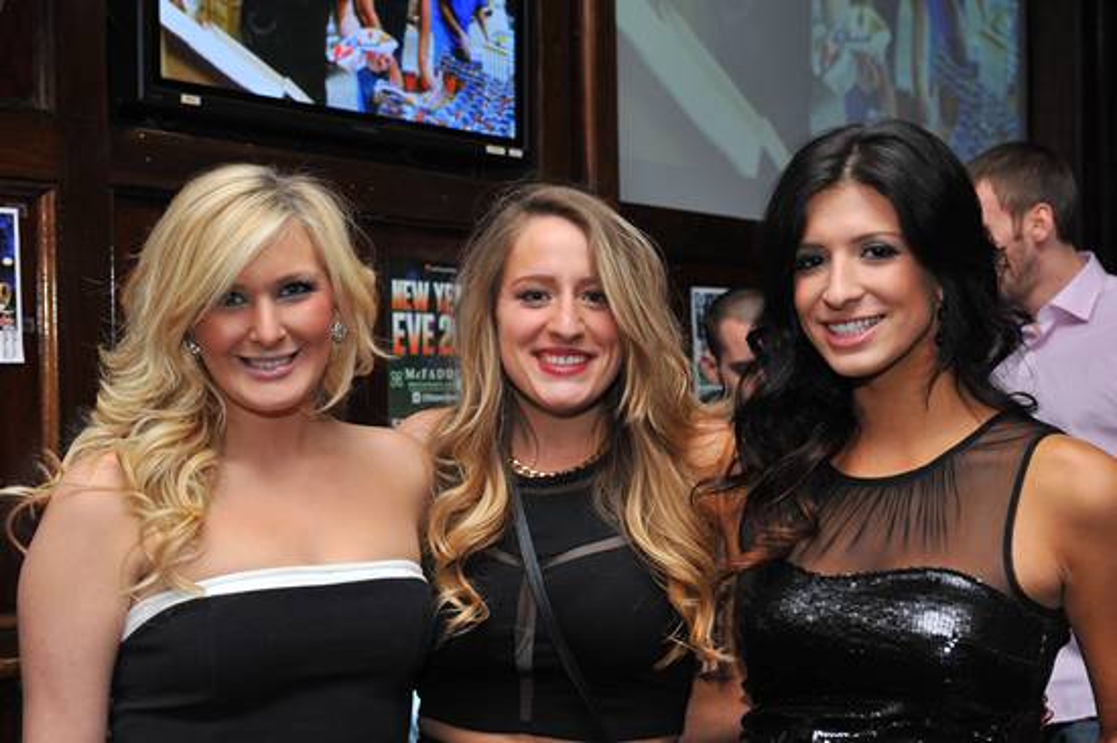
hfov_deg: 33.4
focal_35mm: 60
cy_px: 372
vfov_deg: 22.6
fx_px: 1860
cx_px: 558
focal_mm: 60
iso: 1000
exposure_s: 1/100
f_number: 6.3
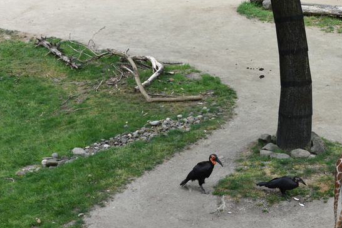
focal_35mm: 75
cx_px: 291
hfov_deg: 26.3
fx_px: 712
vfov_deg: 18.2
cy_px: 117
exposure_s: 1/125
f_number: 5.6
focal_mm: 32
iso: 100
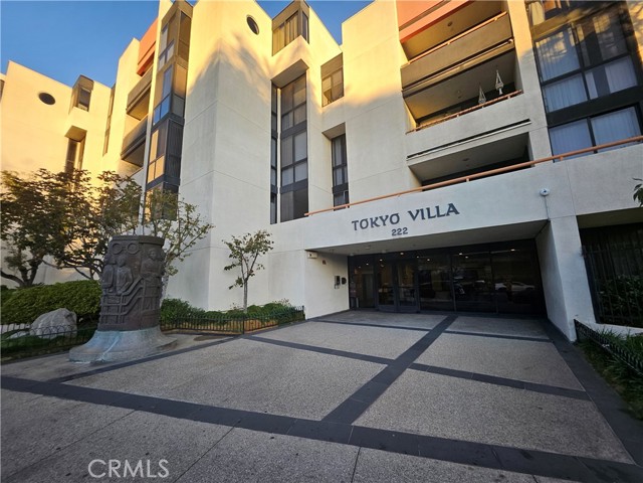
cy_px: 242
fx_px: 241
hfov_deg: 106.2
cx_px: 322
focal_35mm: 13
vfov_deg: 89.9
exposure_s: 1/169
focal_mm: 1.7
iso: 32
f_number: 2.2
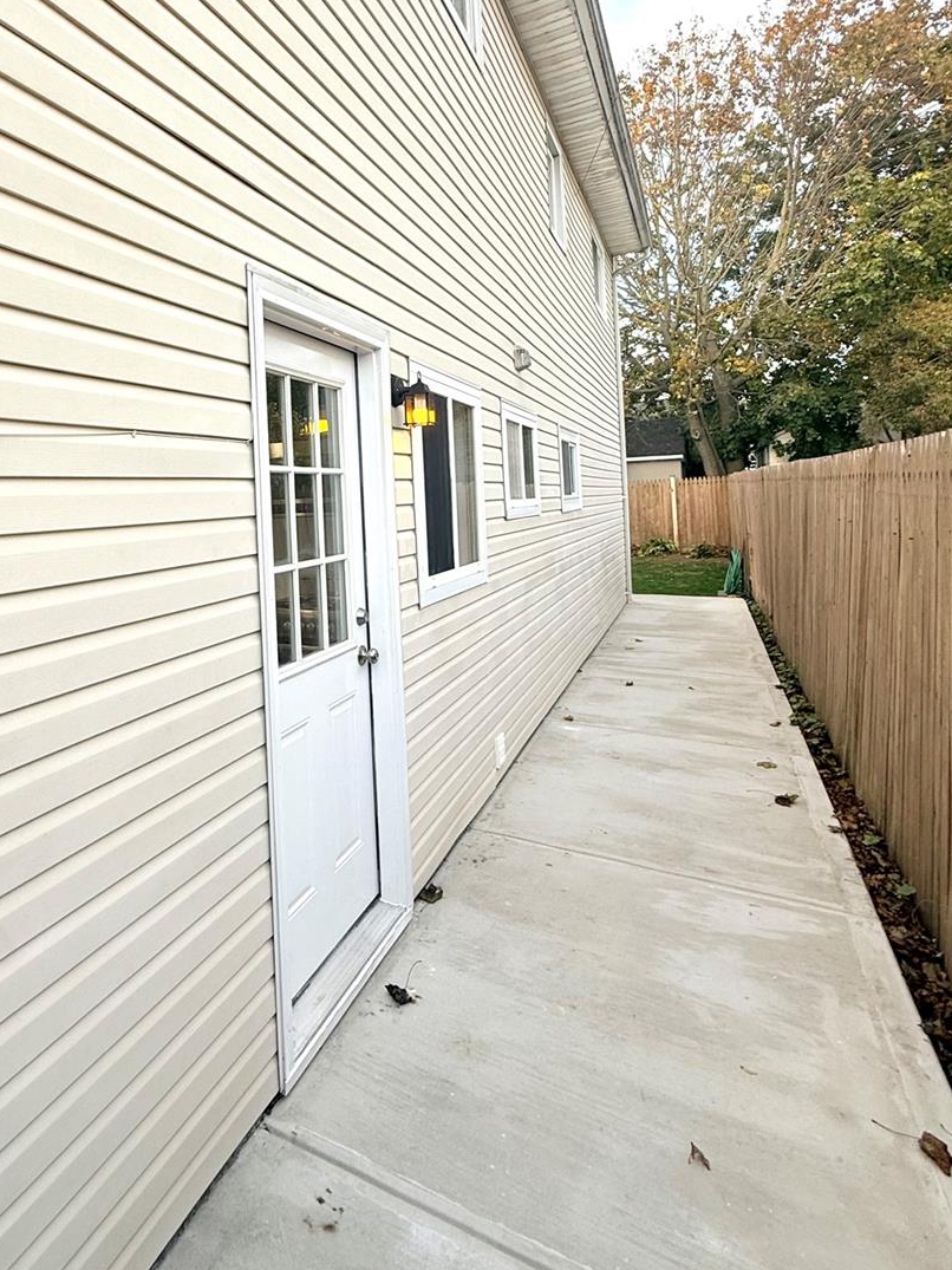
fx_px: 734
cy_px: 506
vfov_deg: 80.7
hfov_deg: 63.6
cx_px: 287
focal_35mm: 20
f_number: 2.2
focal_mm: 2.22
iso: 64
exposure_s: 1/231
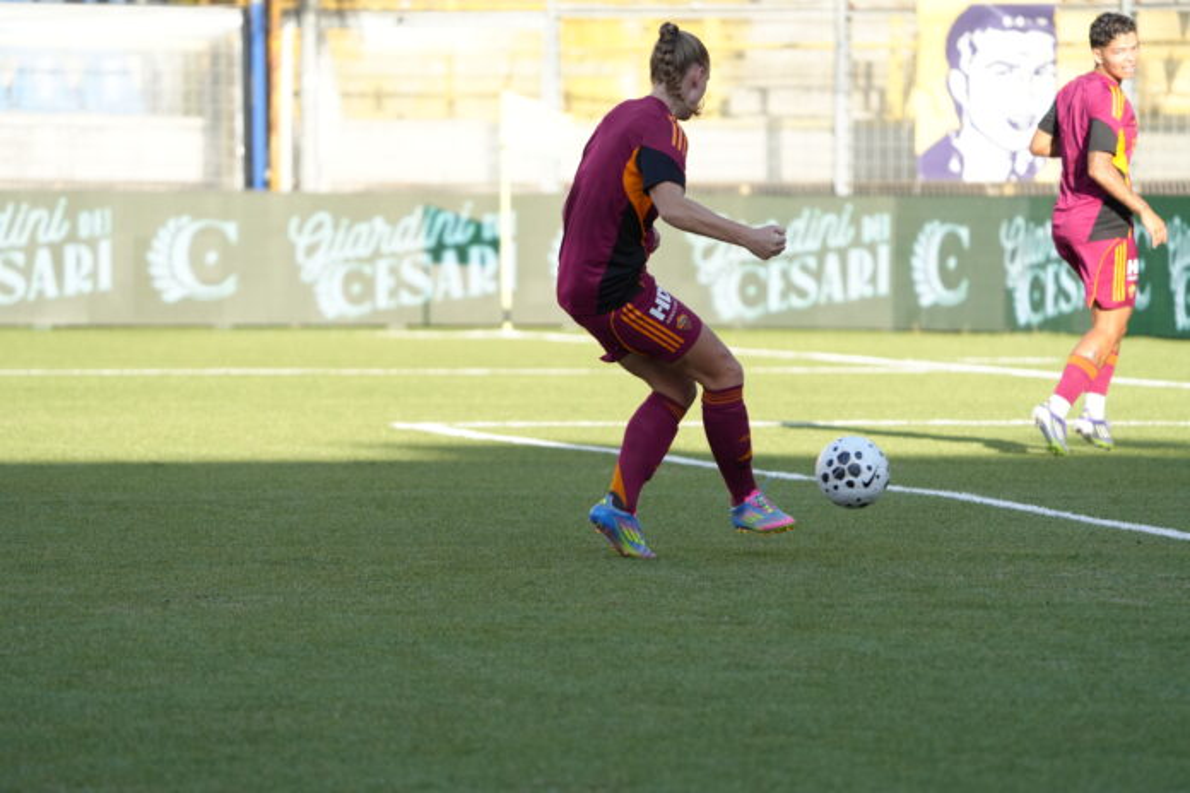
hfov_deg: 6.6
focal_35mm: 312
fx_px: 10313
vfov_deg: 4.4
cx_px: 595
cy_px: 396
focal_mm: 312
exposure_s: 1/2500
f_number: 6.3
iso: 2000
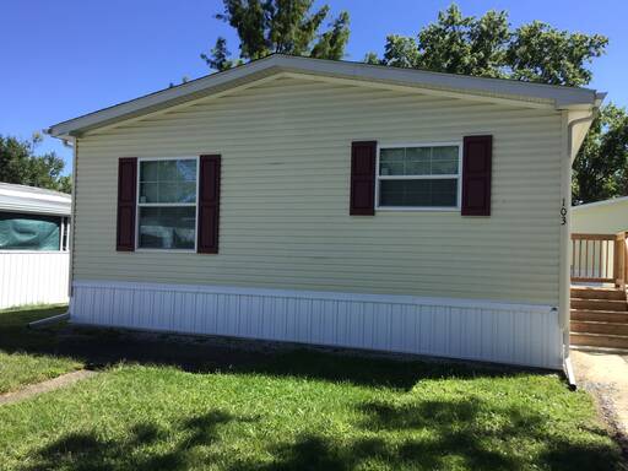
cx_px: 314
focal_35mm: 31
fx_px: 562
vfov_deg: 45.4
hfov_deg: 58.4
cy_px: 236
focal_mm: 3.3
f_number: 2.4
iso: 25
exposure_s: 1/562
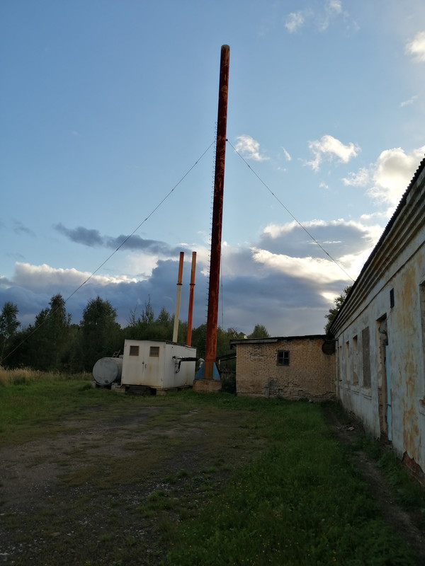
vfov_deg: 65.3
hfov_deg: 51.4
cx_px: 212
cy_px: 283
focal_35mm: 27
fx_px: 442
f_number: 1.8
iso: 50
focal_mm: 3.96
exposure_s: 1/1733
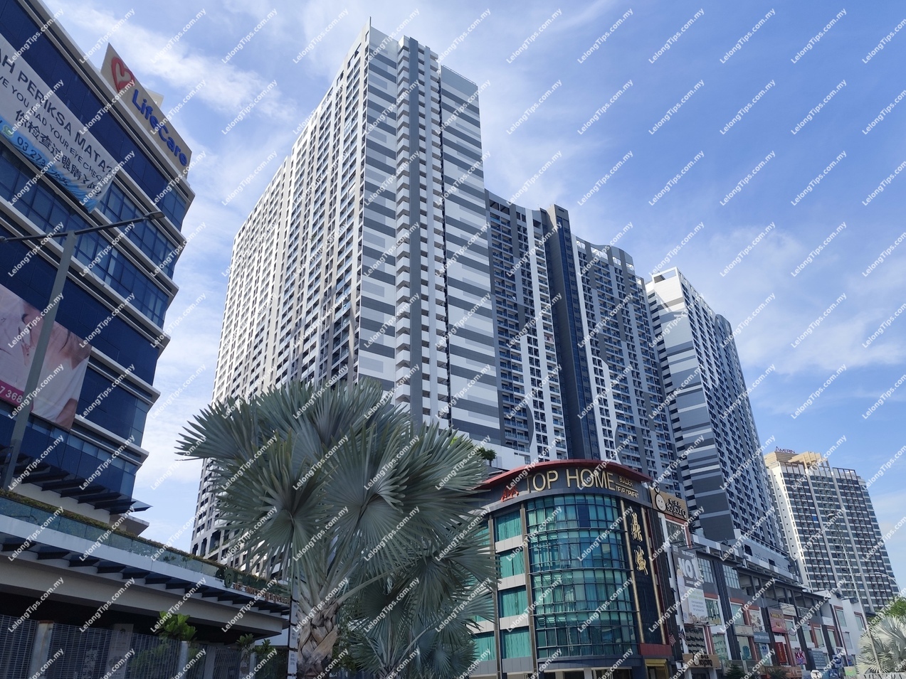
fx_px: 602
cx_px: 453
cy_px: 340
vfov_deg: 58.9
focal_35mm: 23
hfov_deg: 73.9
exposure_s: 1/810
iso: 50
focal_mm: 6.14
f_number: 1.65
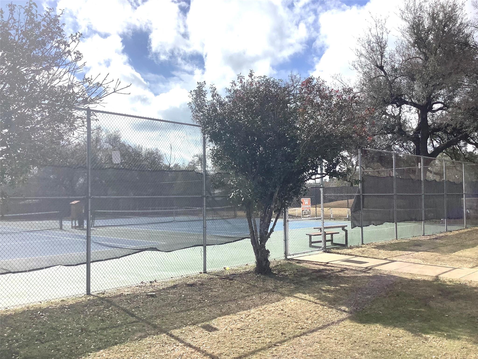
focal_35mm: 31
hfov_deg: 58.4
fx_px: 428
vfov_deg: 45.4
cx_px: 239
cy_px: 180
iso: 25
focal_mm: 3.3
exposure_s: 1/2717
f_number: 2.4
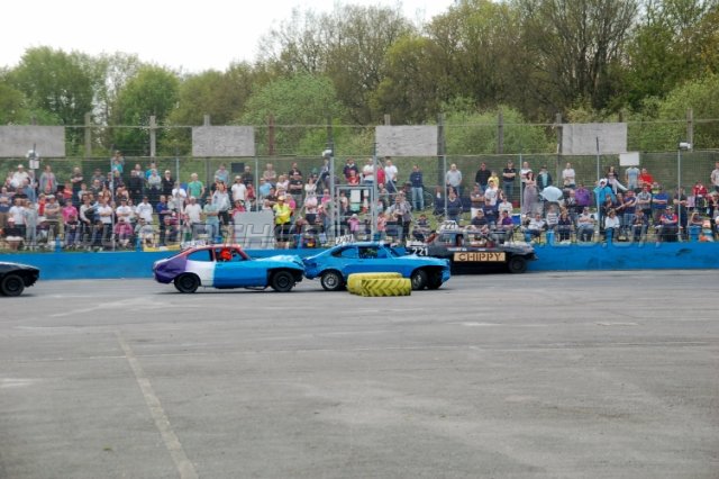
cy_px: 240
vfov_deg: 14.0
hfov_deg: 20.9
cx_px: 360
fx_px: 1946
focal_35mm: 98
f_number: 5.3
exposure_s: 1/500
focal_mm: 65
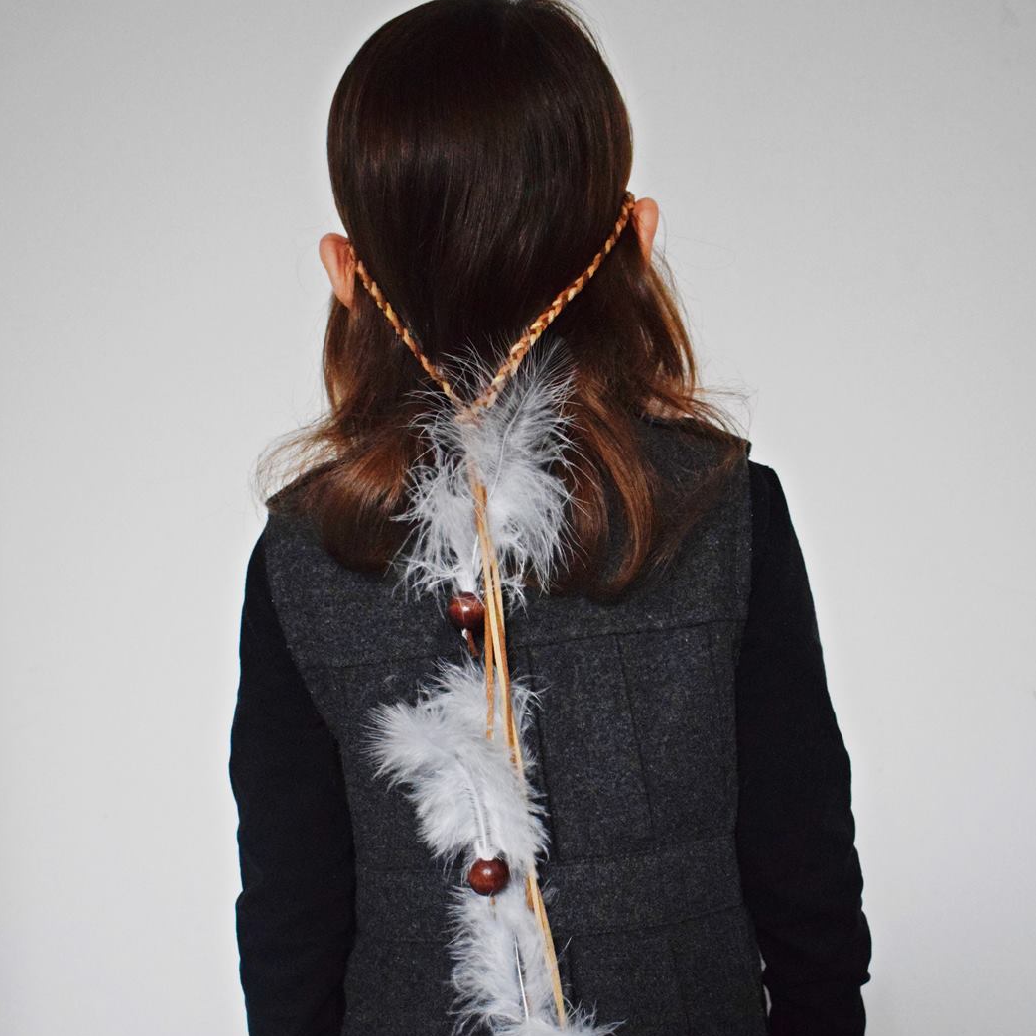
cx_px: 509
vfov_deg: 38.8
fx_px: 1456
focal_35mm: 43
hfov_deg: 39.2
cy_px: 683
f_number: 3.8
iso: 3600
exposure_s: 1/60
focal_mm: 22
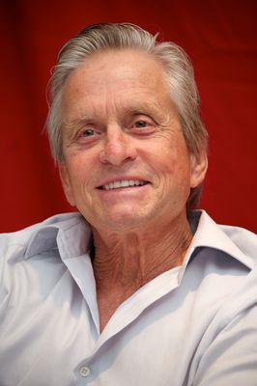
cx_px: 128
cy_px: 193
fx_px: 3218
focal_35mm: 300
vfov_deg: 6.9
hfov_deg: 4.6
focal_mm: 300
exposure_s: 1/80
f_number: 5.6
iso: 400
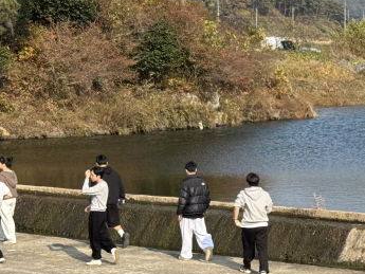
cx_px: 427
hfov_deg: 13.8
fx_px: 1466
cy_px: 152
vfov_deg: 10.7
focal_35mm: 139
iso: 64
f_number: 1.78
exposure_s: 1/3257
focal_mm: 6.76
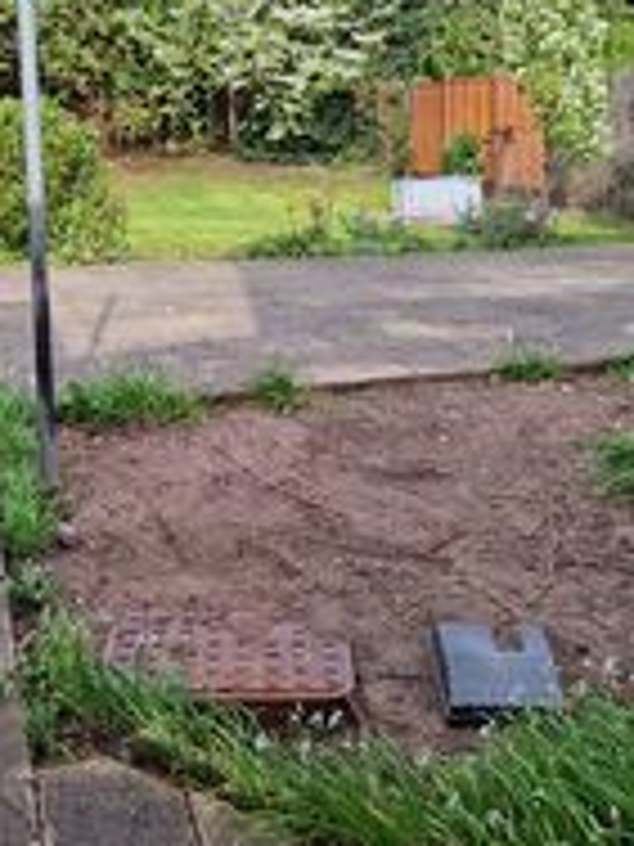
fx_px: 1197
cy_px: 342
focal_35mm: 49
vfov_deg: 38.8
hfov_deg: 29.7
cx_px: 301
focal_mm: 5.4
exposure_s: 1/632
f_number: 1.8
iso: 50
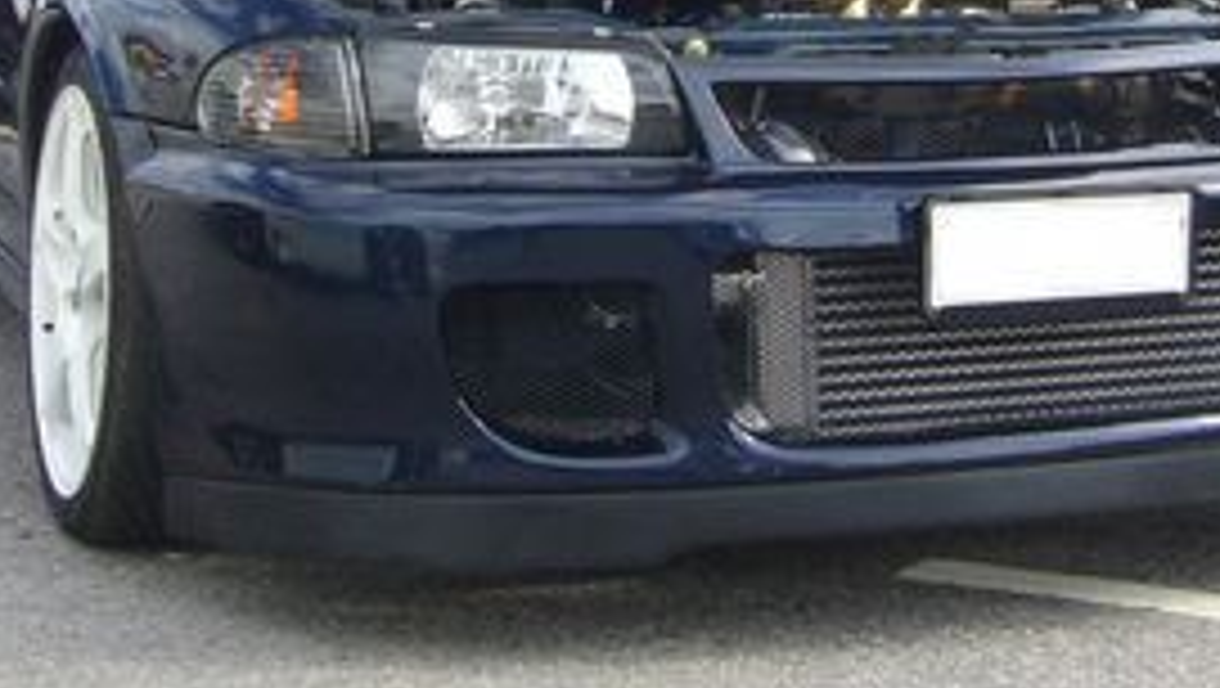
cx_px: 810
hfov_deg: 23.5
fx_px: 2914
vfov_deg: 13.2
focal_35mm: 90
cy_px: -94
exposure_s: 1/160
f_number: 5.6
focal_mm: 5.8
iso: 80
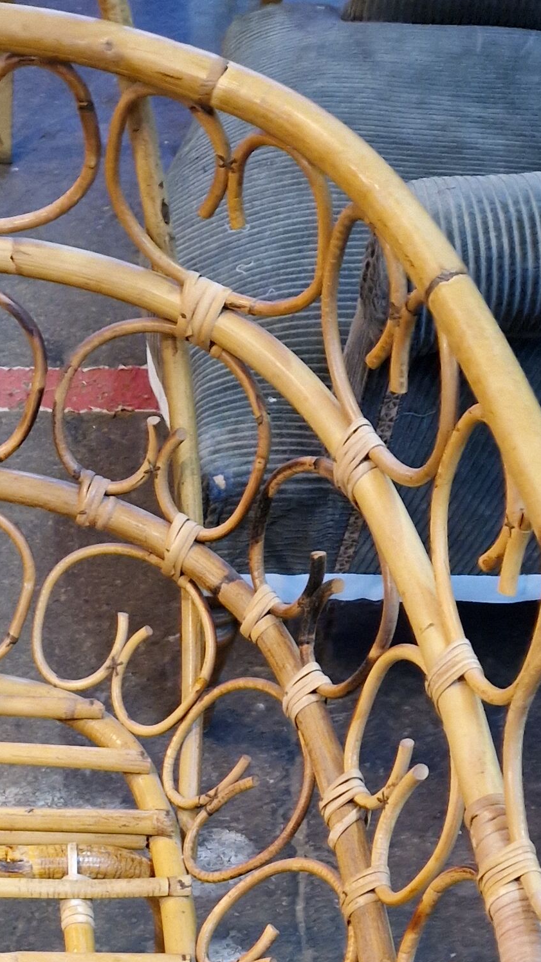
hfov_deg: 17.4
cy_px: 1121
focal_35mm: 67
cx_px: -56
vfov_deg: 27.9
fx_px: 1709
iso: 100
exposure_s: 1/100
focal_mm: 5.4
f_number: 1.8
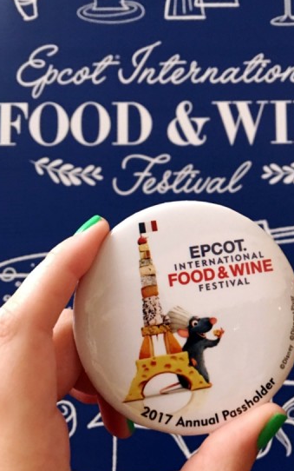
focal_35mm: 34
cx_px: 188
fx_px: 436
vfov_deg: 56.6
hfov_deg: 37.0
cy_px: 252
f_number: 2.2
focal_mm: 4.15
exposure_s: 1/15
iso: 100
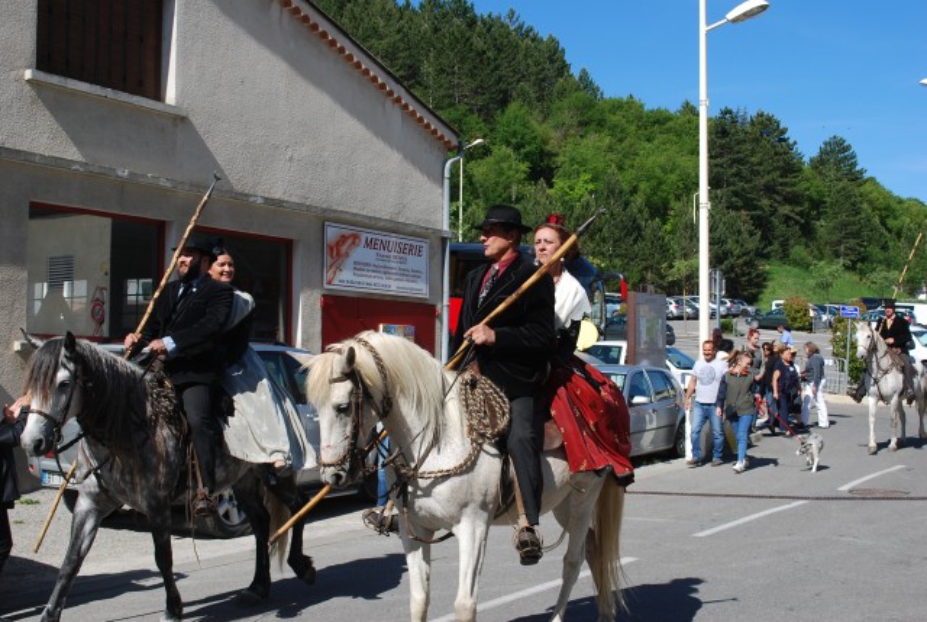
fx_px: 1161
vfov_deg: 30.0
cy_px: 311
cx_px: 464
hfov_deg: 43.5
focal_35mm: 45
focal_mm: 30
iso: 100
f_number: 8
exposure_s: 1/250
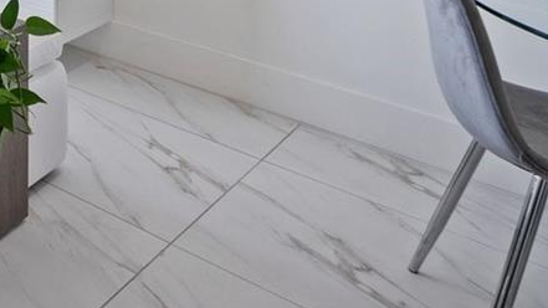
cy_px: -260
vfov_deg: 17.0
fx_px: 828
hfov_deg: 23.7
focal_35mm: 57
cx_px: -377
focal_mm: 15
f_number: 8
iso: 200
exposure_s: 1/25
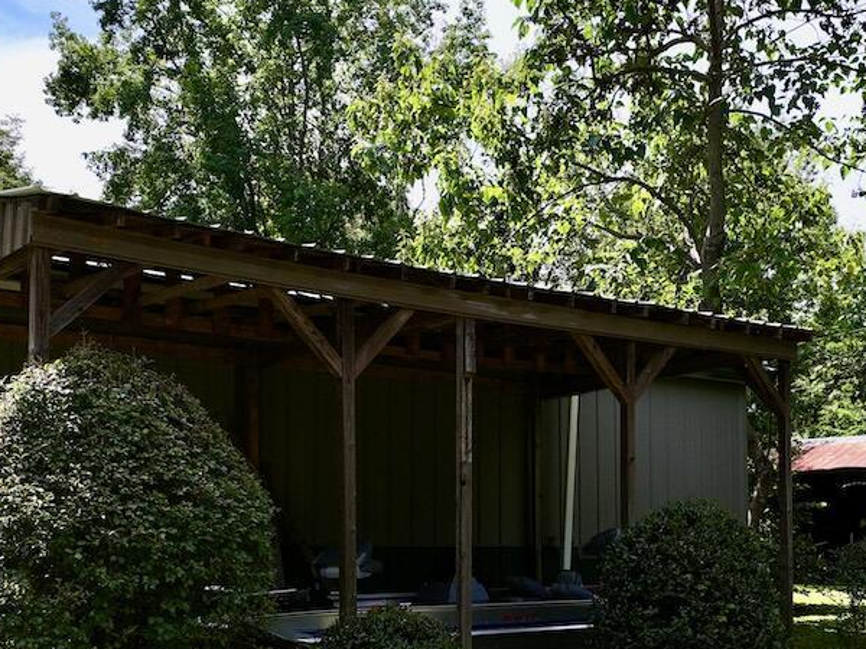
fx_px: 1201
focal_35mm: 48
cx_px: 501
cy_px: 500
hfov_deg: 39.6
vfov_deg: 29.7
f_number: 2.8
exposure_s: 1/200
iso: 170
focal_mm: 12.29
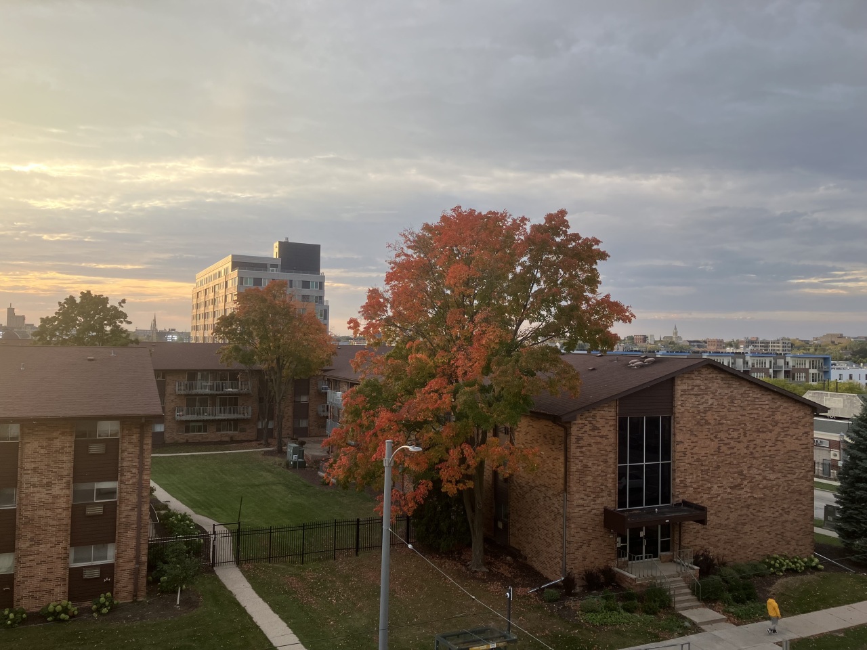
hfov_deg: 63.4
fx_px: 701
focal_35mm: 28
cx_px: 434
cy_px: 325
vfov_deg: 49.7
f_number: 1.8
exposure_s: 1/277
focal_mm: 3.99
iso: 32
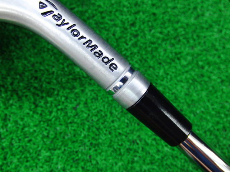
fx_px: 246
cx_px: 115
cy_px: 86
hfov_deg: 50.1
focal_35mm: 37
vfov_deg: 38.7
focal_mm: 6.42
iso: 400
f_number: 3.6
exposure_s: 1/40
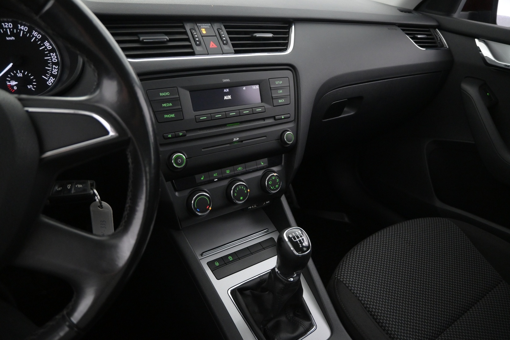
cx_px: 255
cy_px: 170
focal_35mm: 24
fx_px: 340
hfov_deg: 73.7
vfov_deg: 53.1
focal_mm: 16
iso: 2500
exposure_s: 1/50
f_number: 3.5
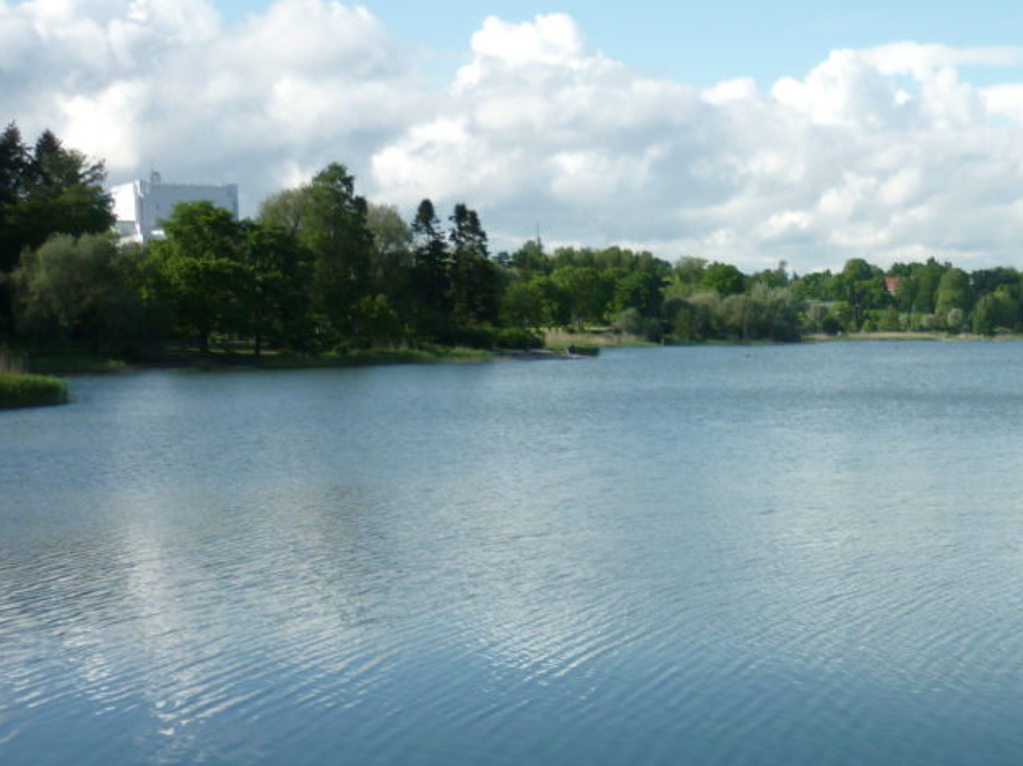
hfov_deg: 28.6
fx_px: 1920
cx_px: 934
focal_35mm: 65
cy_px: 542
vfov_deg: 22.4
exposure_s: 1/1000
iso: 80
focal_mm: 5.5
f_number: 2.8
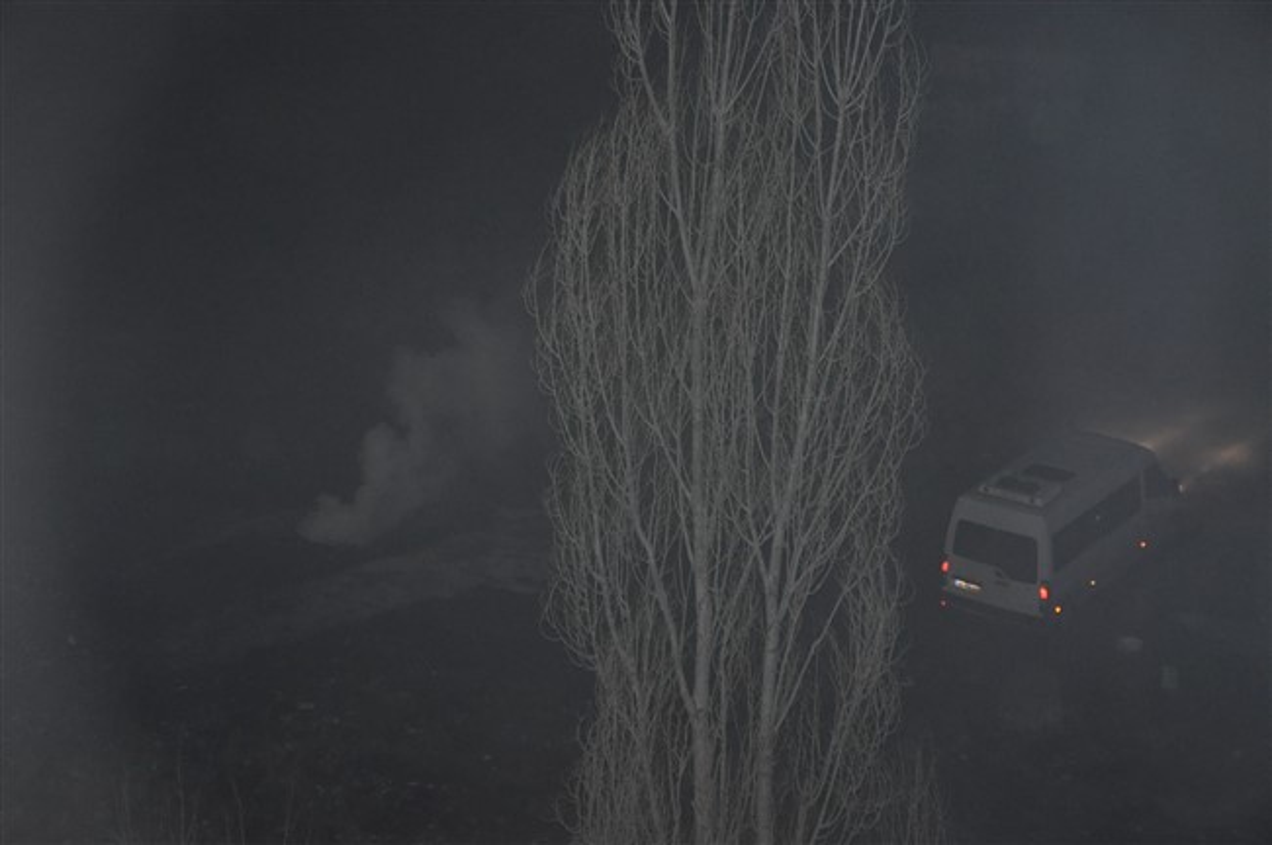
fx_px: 2541
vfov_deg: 18.9
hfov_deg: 28.1
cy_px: 422
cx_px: 636
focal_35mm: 72
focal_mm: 48
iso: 1250
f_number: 4.8
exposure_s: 1/60
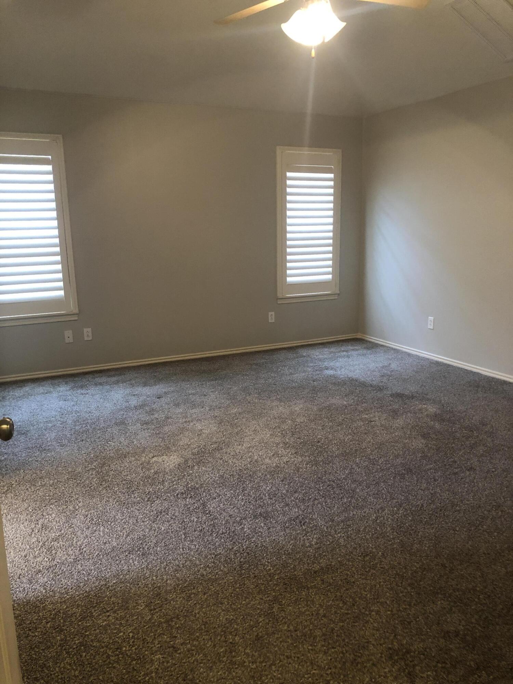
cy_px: 342
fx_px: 553
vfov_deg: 63.4
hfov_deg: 49.7
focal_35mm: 28
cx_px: 256
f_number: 1.8
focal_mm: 3.99
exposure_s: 1/15
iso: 100
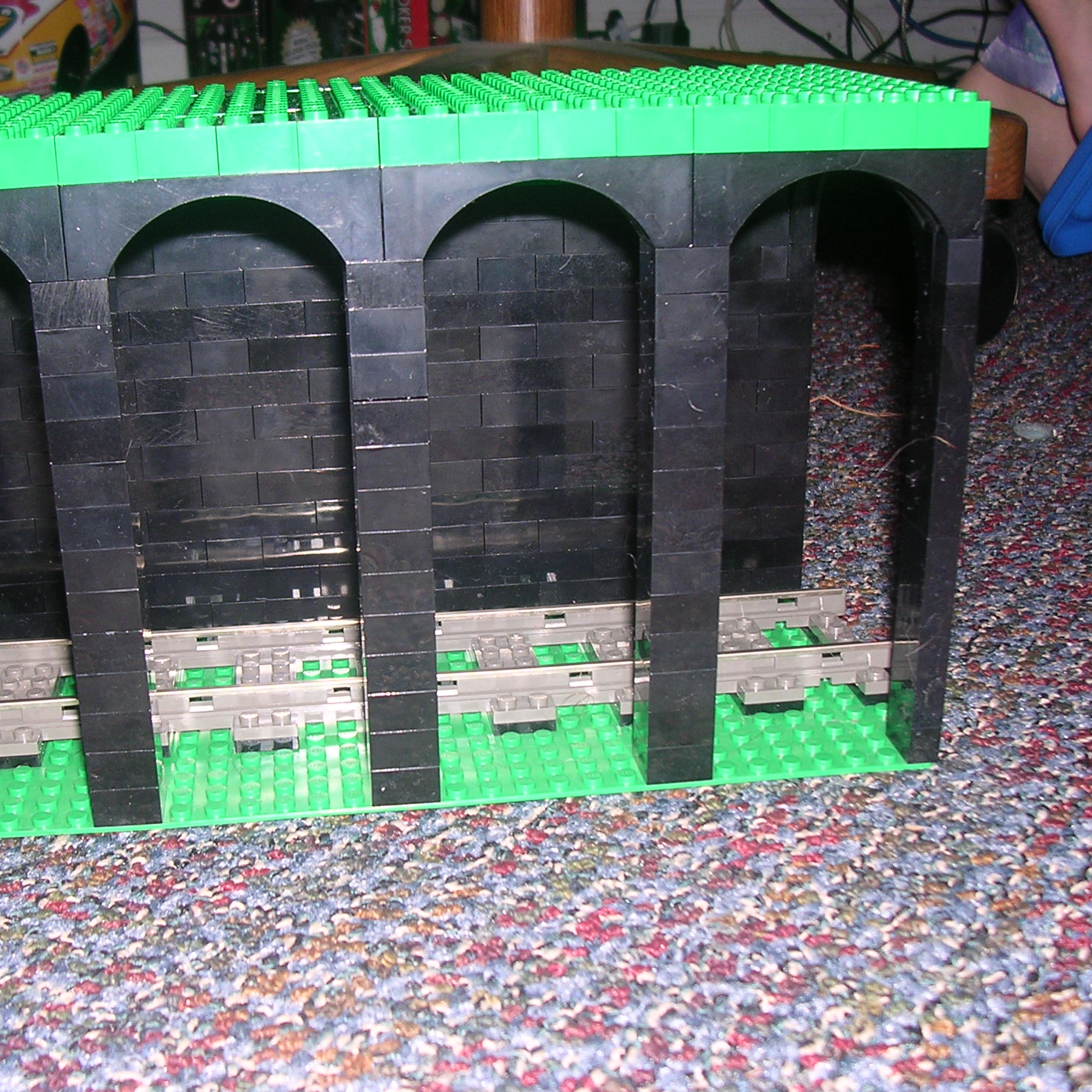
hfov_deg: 37.3
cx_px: 404
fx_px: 1606
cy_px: 547
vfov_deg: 37.6
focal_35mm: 45
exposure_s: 1/60.1
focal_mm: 5.8
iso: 100
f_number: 2.8
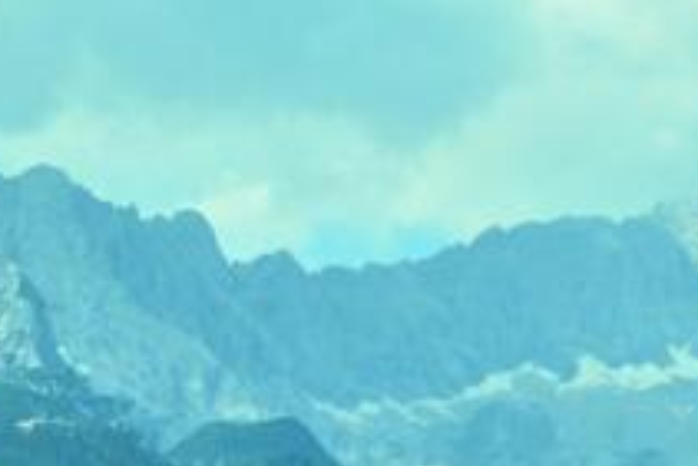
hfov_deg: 7.6
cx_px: 513
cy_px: 506
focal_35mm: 272
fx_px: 5277
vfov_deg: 5.0
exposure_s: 1/250
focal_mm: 58
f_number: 8
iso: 110
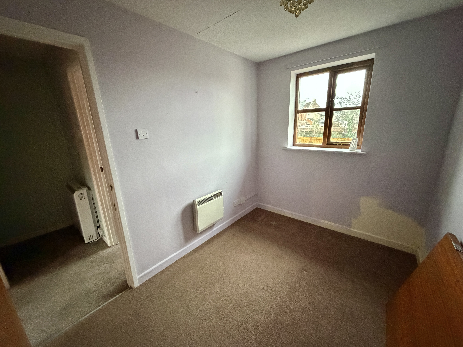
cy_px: 174
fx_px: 187
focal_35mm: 14
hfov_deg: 102.1
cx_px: 232
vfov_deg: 85.7
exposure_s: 1/60
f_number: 2.2
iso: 1250
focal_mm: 2.22
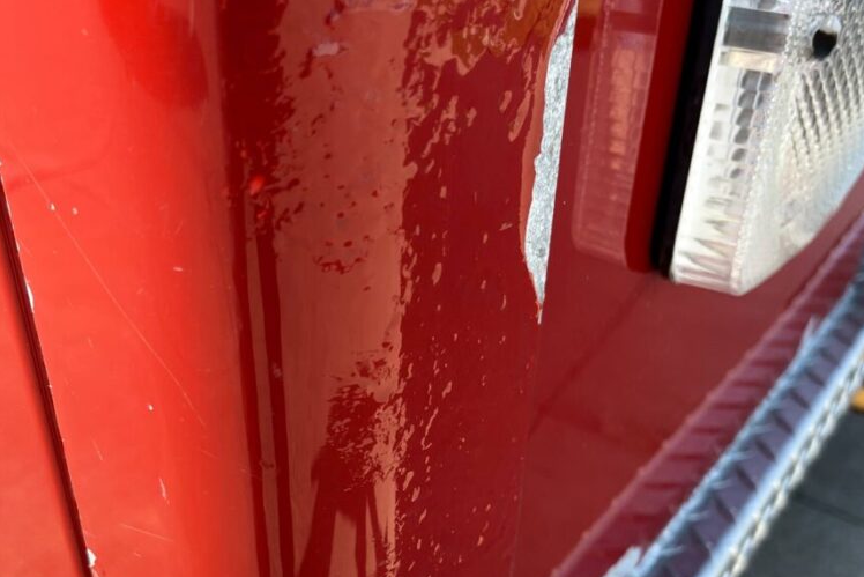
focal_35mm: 37
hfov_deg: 51.9
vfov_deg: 35.1
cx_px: 441
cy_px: 442
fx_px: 888
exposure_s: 1/786
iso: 32
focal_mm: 5.1
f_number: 1.6
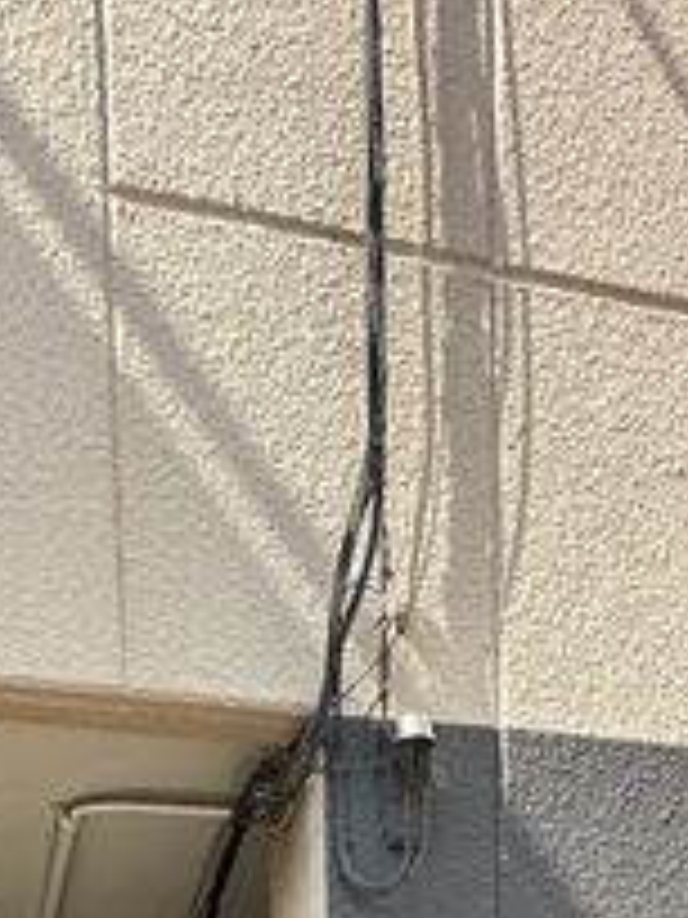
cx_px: 286
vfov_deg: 26.0
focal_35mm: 48
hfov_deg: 30.2
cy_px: 1454
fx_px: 1272
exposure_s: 1/198
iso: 40
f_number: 2.2
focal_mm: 2.22
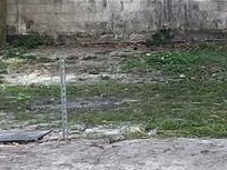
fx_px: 669
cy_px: 39
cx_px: 307
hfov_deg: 17.8
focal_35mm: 102
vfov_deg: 14.4
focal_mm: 1.57
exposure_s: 1/287
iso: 25
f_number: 1.8
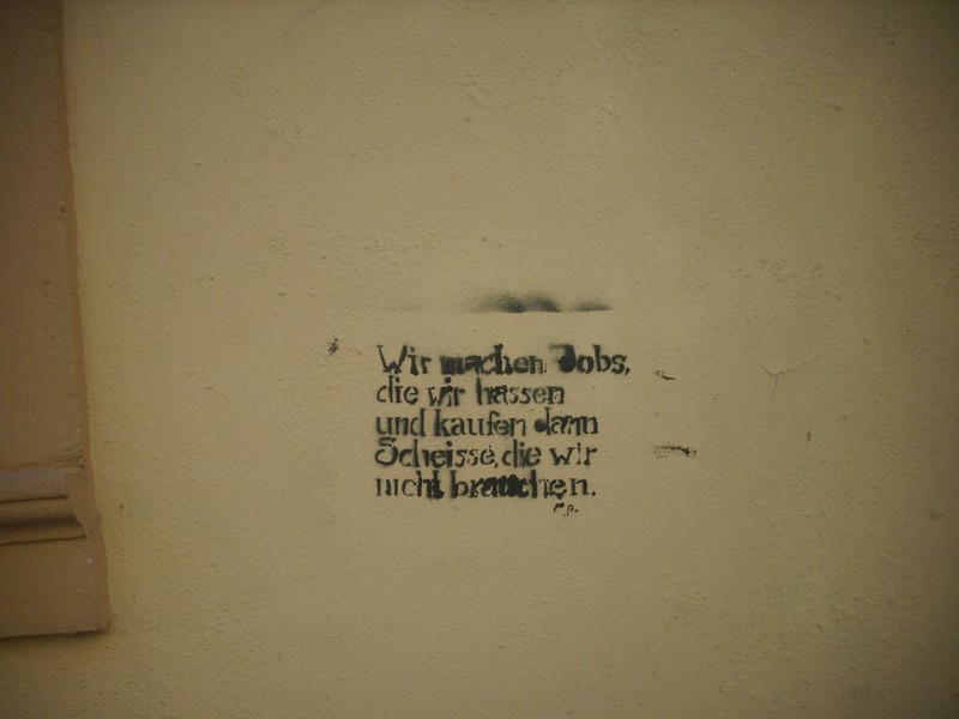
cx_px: 480
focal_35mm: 31
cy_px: 360
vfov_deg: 45.4
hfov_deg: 58.4
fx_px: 859
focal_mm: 6.2
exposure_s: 1/154
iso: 50
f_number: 5.6
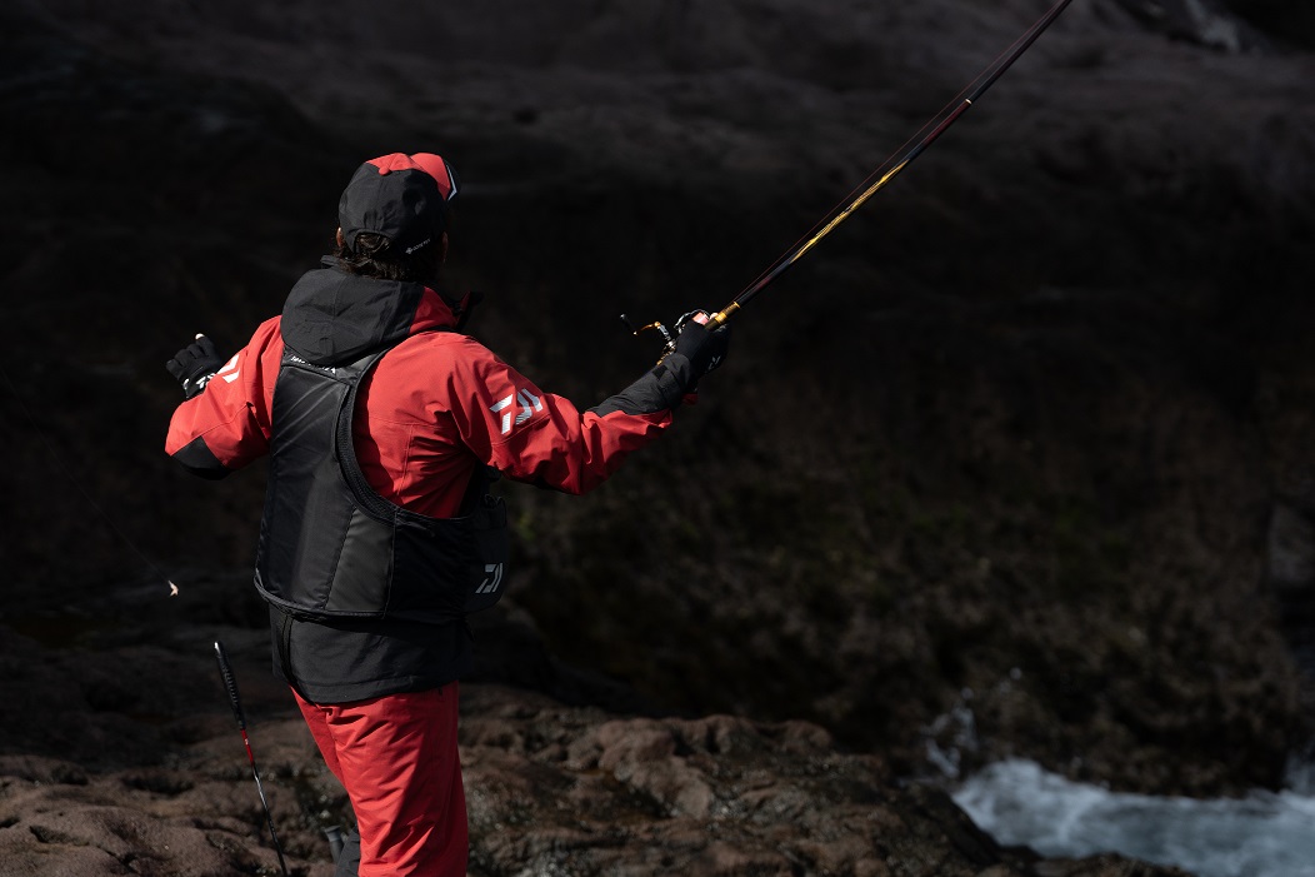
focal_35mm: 107
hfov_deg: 19.1
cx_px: 658
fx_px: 3908
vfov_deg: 12.8
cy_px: 438
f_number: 3.5
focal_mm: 107
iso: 400
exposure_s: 1/2000
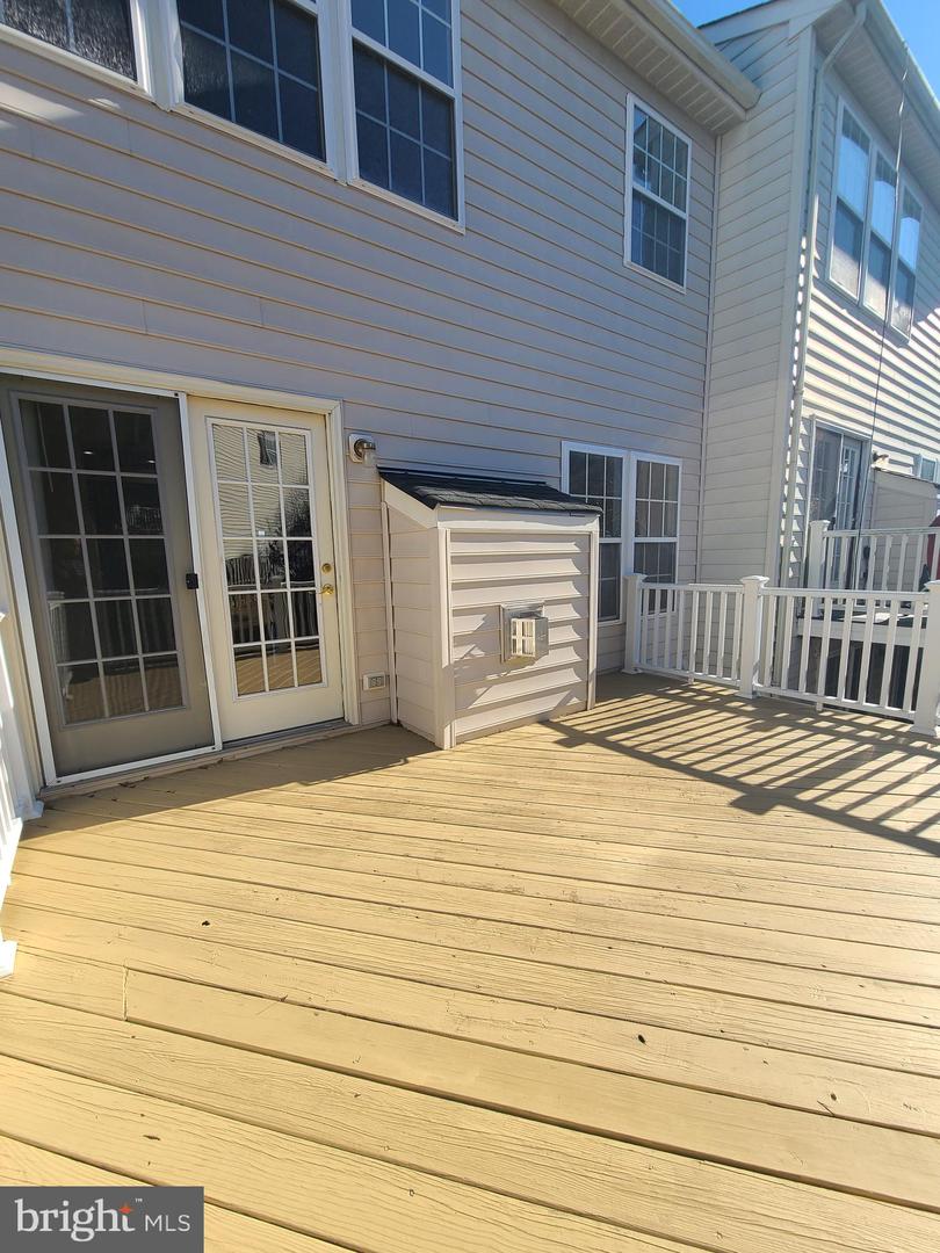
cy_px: 626
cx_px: 470
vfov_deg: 106.2
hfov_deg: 89.9
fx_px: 471
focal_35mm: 13
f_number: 2.2
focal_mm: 2.2
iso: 50
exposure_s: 1/1318
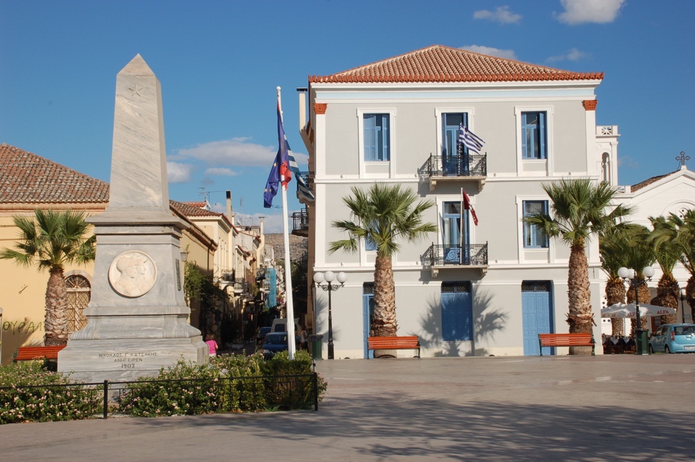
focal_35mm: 57
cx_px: 348
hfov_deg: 35.1
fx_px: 1100
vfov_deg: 23.7
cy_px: 231
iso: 200
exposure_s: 1/200
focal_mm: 38
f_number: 16
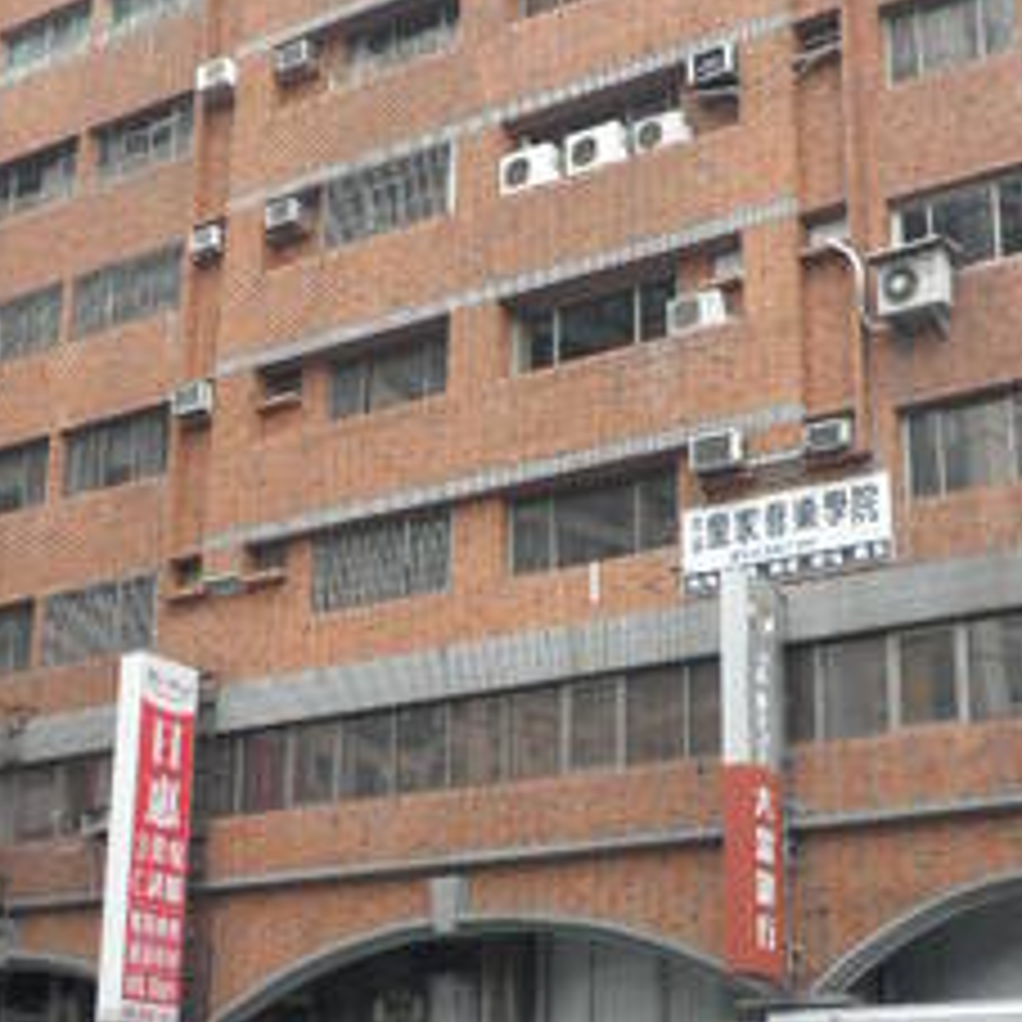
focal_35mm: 63
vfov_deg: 27.2
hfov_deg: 27.3
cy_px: 612
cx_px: 513
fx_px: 2104
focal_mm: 8.2
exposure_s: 1/60
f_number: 4.4
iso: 125
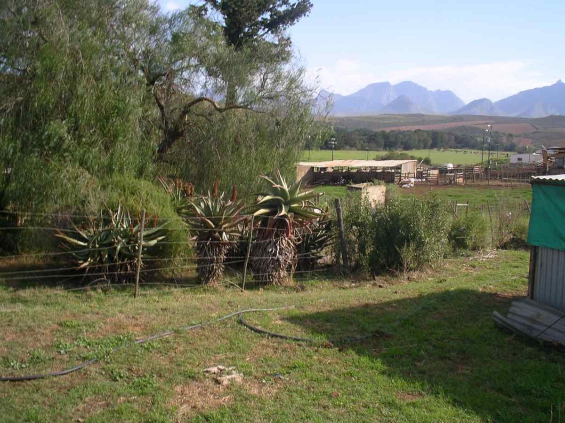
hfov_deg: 50.1
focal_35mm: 37
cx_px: 282
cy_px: 212
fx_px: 604
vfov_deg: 38.7
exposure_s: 1/100
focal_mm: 5.7
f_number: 6.9
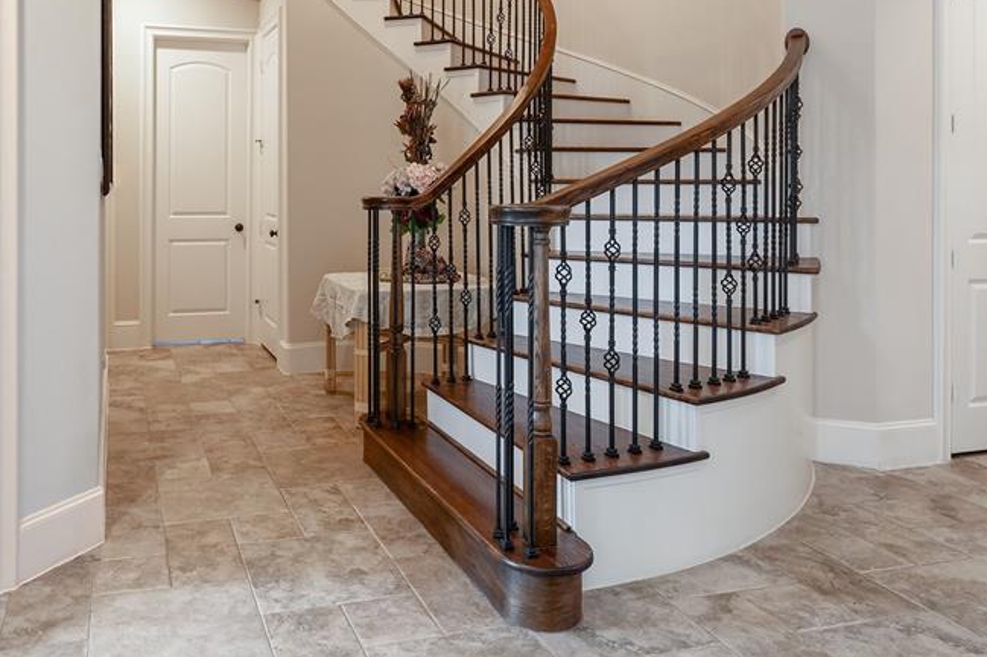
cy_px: 184
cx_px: 341
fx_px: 822
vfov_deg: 42.5
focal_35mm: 30
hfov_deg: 60.7
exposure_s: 1/6
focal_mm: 19
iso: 800
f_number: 8
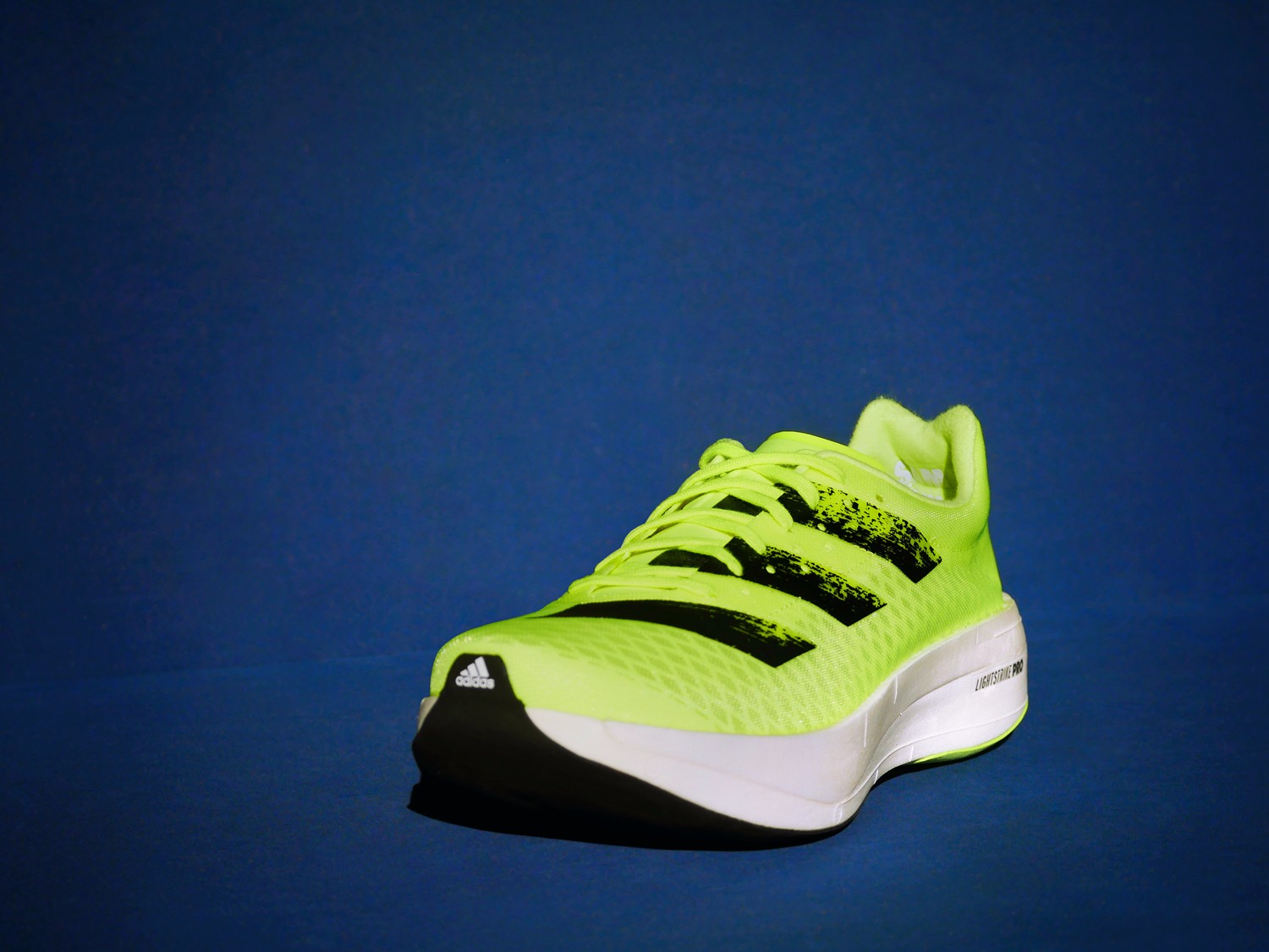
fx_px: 4474
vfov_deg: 12.2
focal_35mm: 122
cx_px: 634
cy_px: 476
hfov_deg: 16.1
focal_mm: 61
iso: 200
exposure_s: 1/1300
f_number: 5
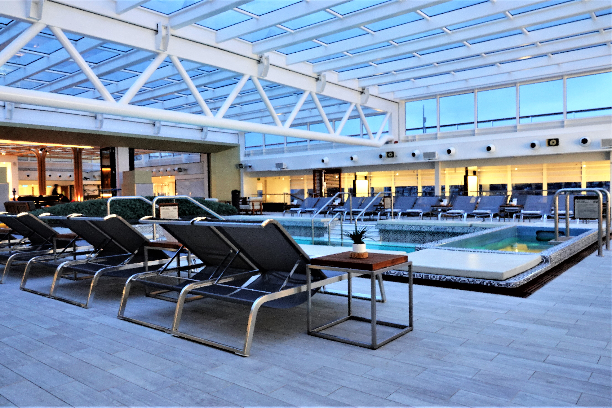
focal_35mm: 26
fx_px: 442
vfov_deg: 49.5
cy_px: 204
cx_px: 306
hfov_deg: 69.4
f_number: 8
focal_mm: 9.46
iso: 400
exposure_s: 1/1.6
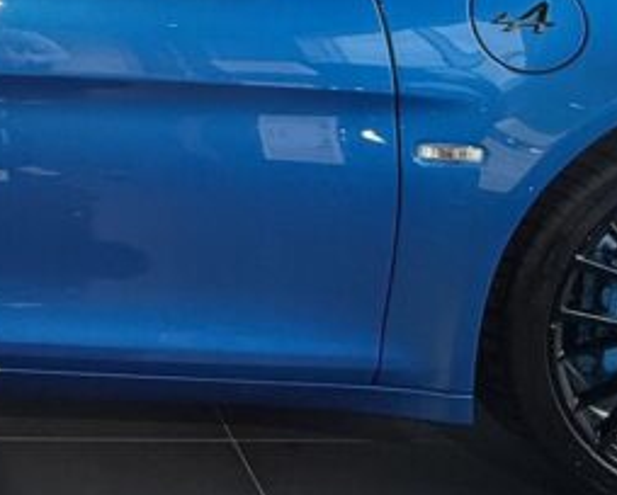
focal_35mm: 55
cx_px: -75
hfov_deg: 30.3
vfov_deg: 26.7
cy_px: 51
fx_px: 1006
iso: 250
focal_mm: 2.22
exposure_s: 1/100
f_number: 2.2
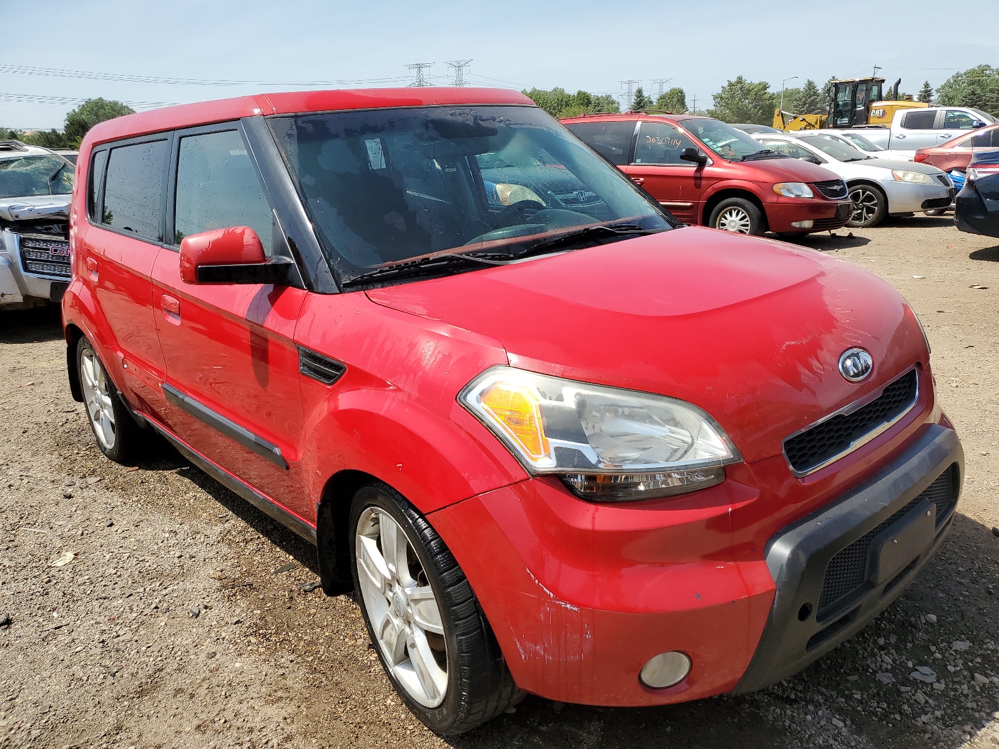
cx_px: 500
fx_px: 750
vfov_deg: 53.1
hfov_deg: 67.3
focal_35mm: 26
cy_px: 374
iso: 50
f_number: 1.5
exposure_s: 1/2500
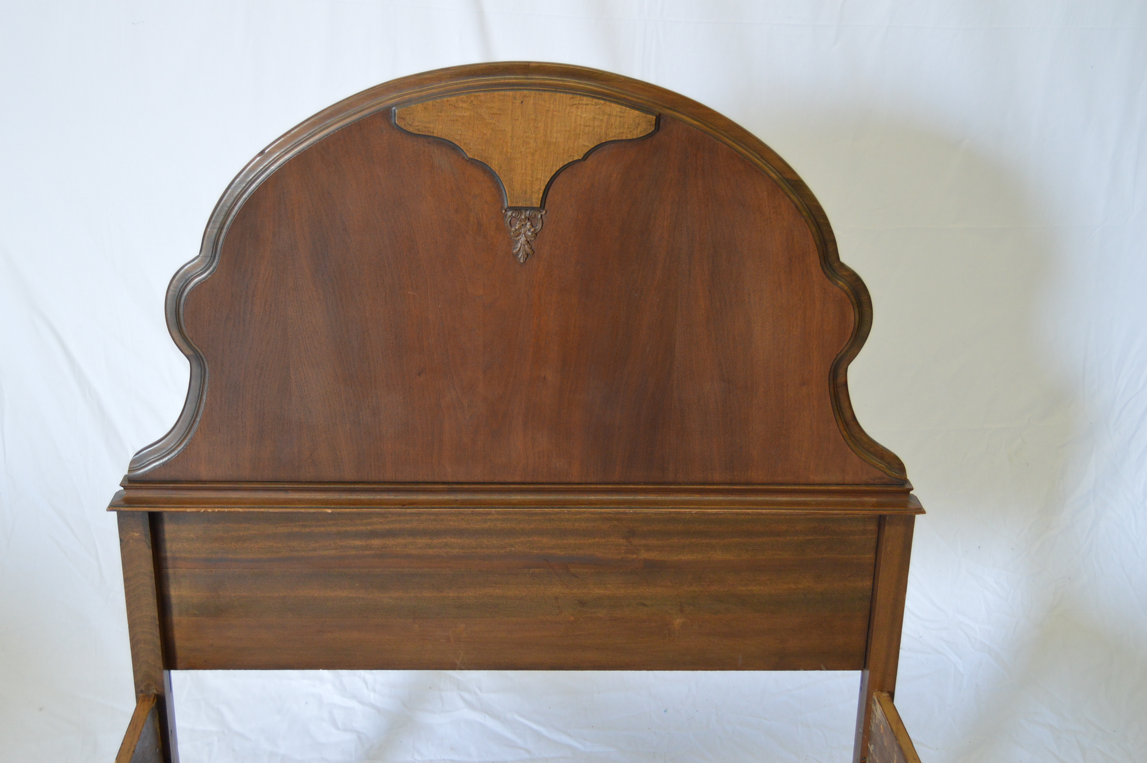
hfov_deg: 42.4
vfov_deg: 28.9
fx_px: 1480
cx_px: 574
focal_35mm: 46
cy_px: 382
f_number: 4.2
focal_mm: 31
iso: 800
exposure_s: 1/30
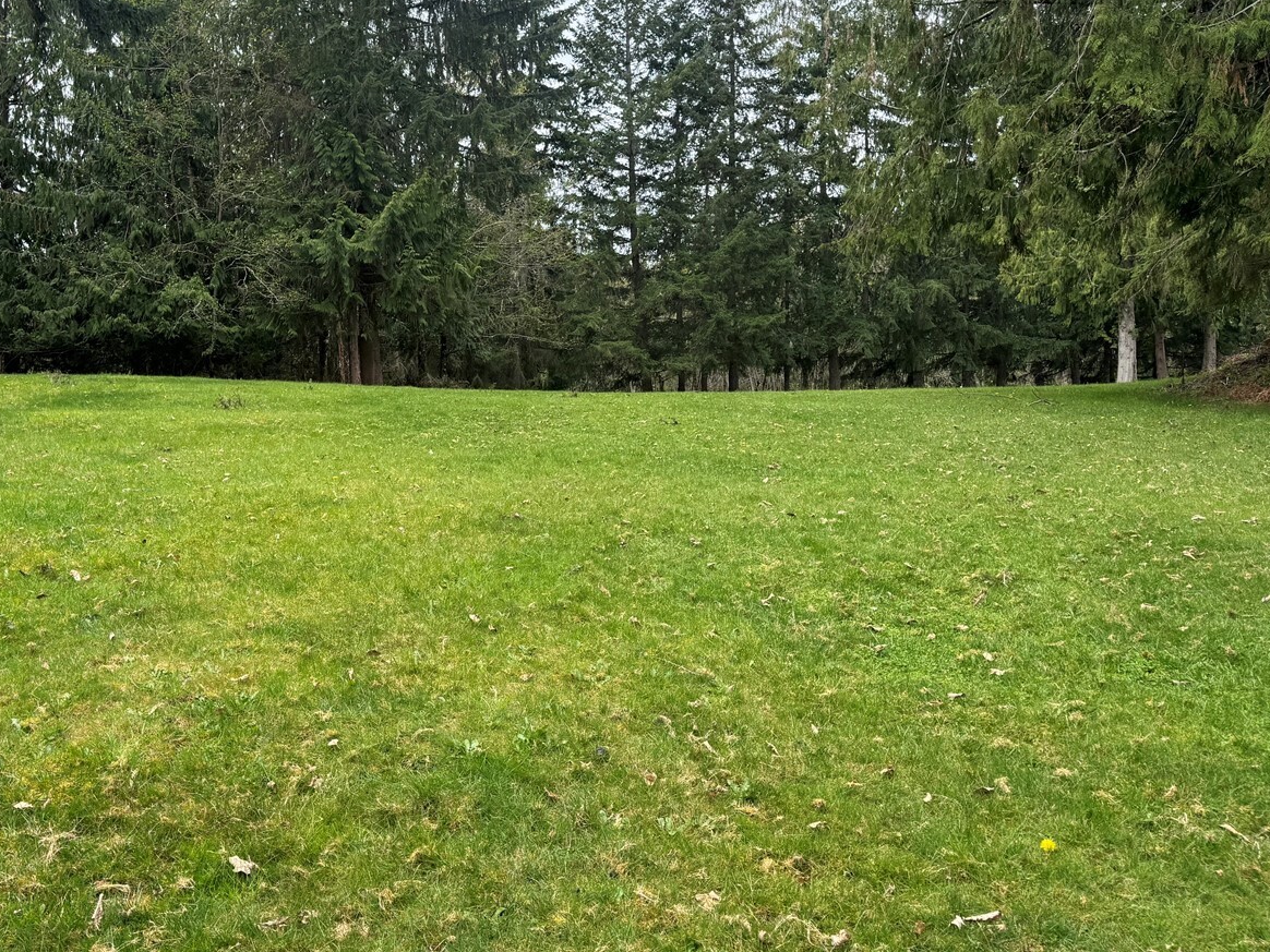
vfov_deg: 42.9
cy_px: 421
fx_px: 1211
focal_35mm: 33
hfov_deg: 54.2
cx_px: 419
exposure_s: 1/900
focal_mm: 6.76
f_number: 1.78
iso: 80
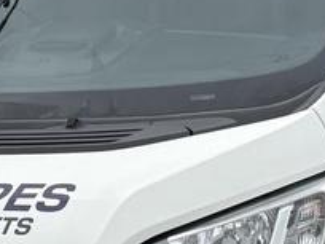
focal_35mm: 114
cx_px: 167
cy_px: 156
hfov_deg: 17.3
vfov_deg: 13.0
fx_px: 1070
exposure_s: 1/1706
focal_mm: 5.96
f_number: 1.6
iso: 50
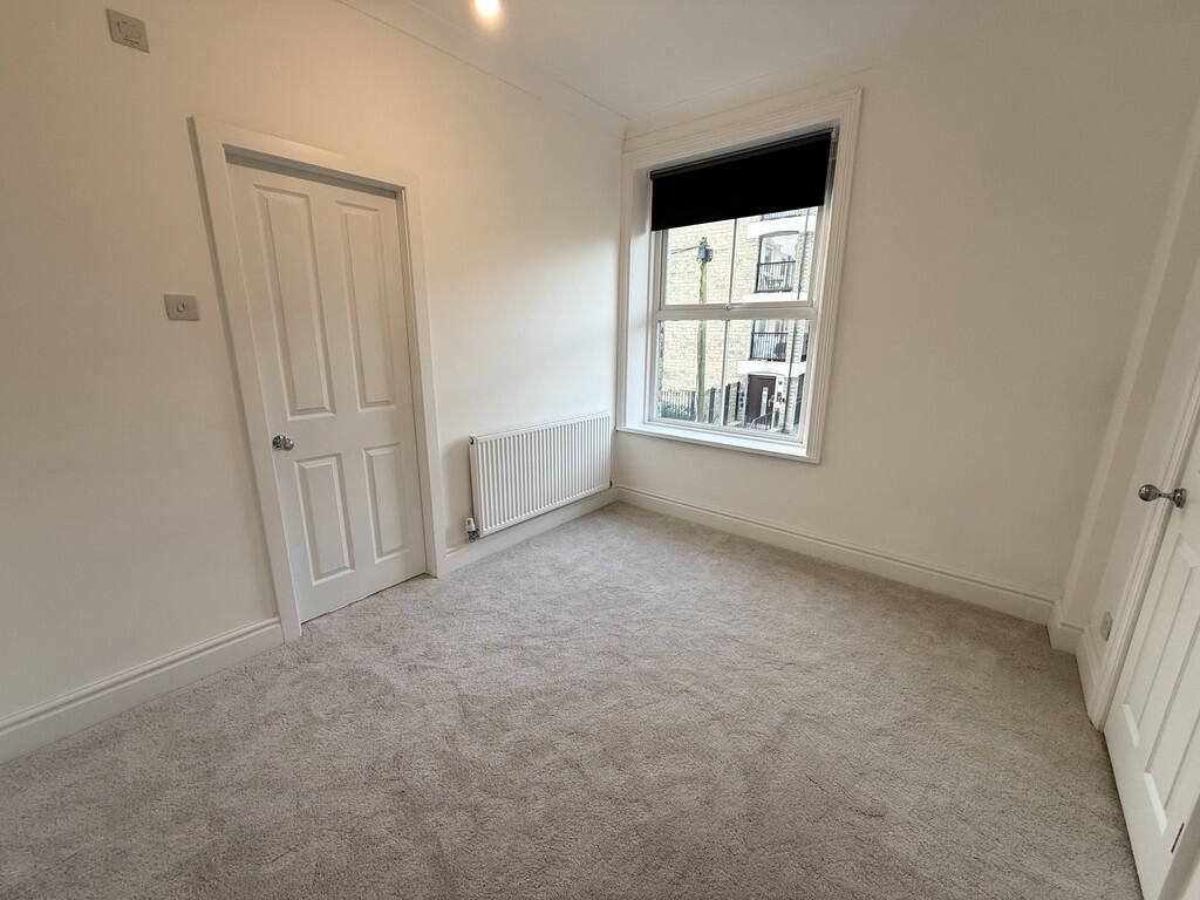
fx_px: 485
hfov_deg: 102.1
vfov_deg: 85.7
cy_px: 450
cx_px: 600
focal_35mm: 14
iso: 64
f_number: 2.2
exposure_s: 1/100
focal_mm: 2.22
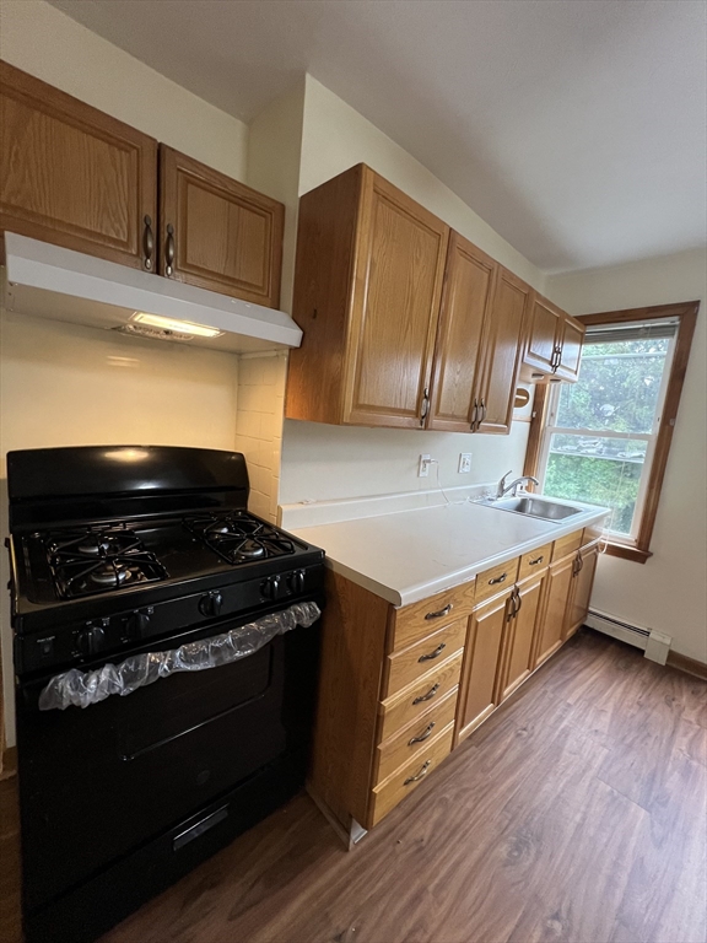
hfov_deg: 89.9
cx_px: 354
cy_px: 472
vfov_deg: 106.2
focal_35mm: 13
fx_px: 354
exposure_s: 1/60
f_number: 1.8
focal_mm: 1.57
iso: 400
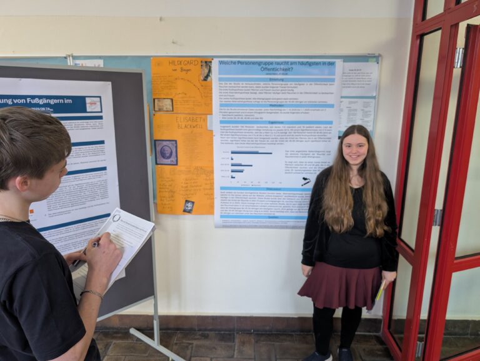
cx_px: 240
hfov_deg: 71.5
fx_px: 333
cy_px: 180
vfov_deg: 56.9
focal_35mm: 24
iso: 889
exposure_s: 1/101
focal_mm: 6.9
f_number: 1.68
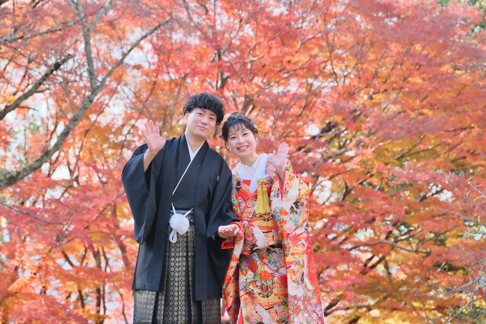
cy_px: 162
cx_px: 243
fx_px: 2673
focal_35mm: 198
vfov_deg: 6.9
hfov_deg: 10.4
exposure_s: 1/200
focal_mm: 132
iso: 800
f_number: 7.1
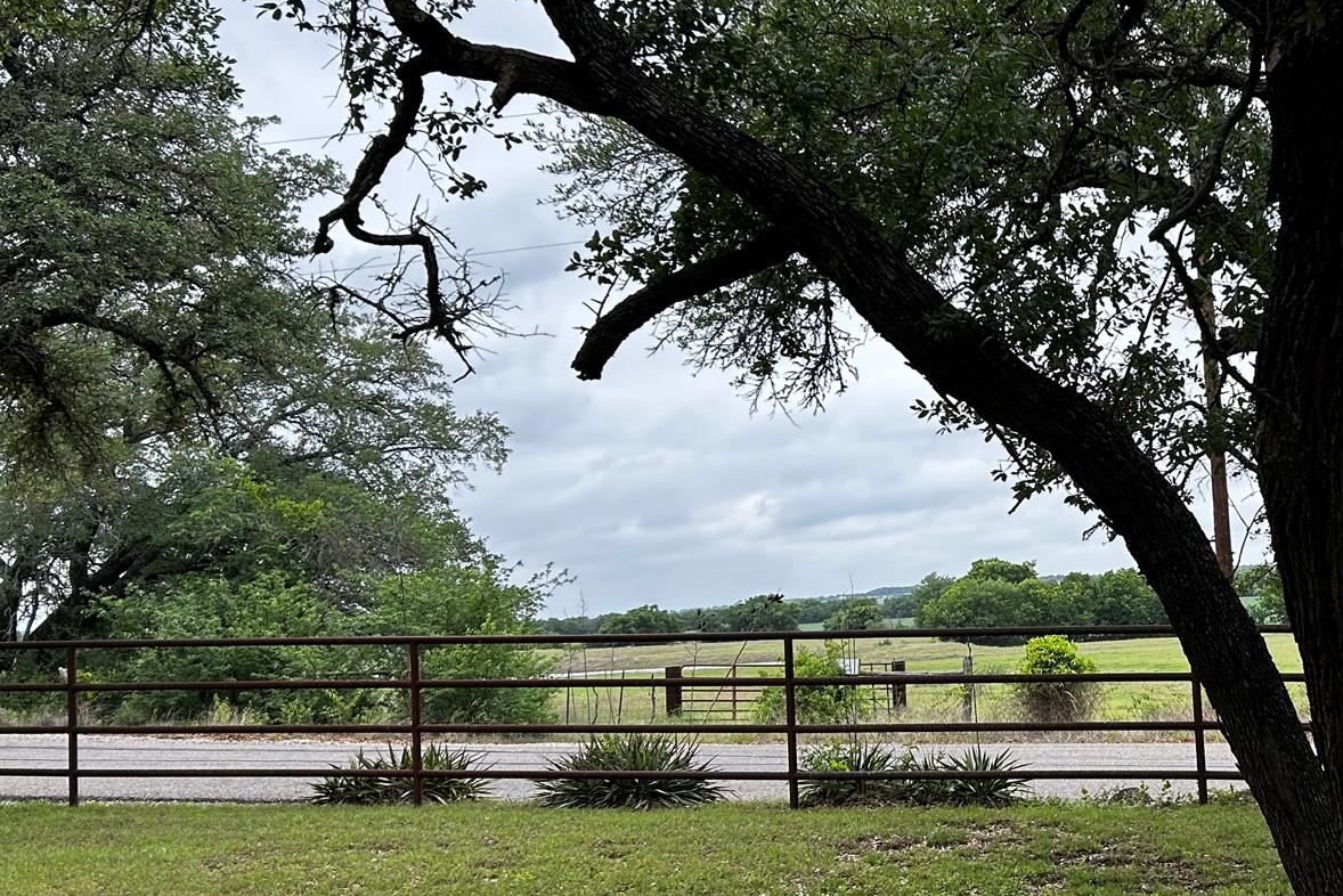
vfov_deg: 28.7
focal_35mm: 47
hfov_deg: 39.9
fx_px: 1754
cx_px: 1113
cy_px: 451
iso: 50
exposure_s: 1/982
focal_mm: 5.7
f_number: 1.5
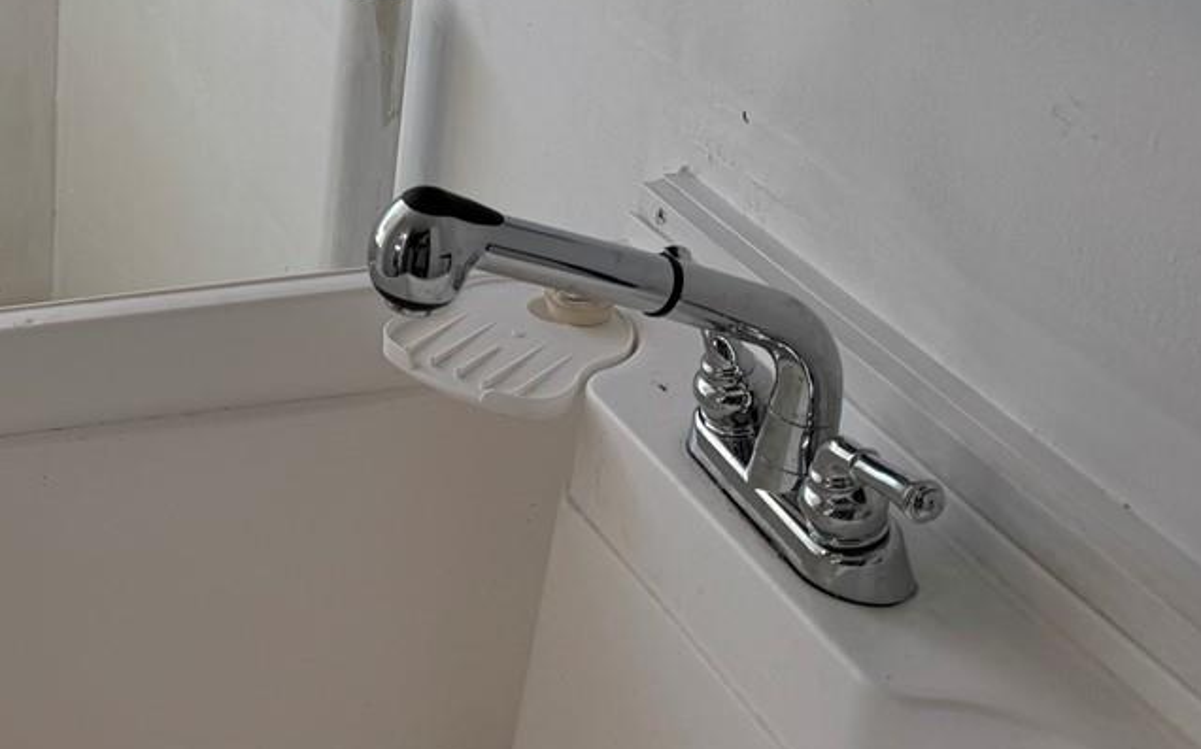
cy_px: -9
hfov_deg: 28.6
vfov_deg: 19.7
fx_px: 2094
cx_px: -168
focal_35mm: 64
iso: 80
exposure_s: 1/338
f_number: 1.78
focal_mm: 6.76
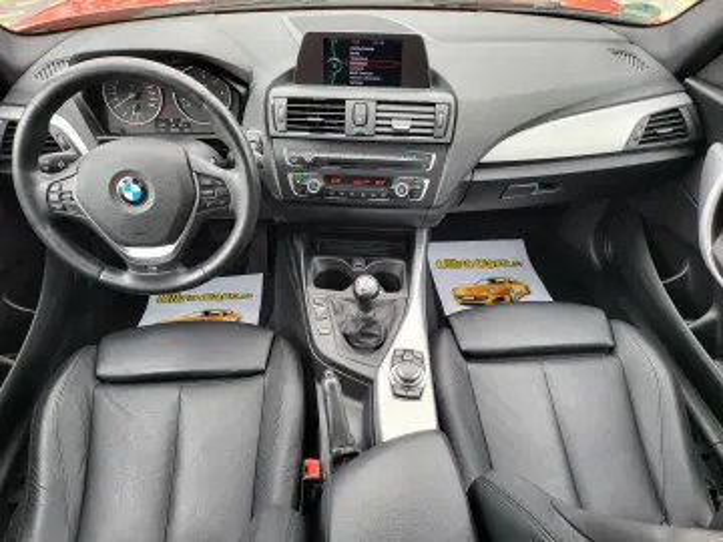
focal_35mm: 24
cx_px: 362
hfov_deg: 71.6
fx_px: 501
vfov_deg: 56.8
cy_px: 271
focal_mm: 5
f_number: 1.8
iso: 125
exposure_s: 1/100
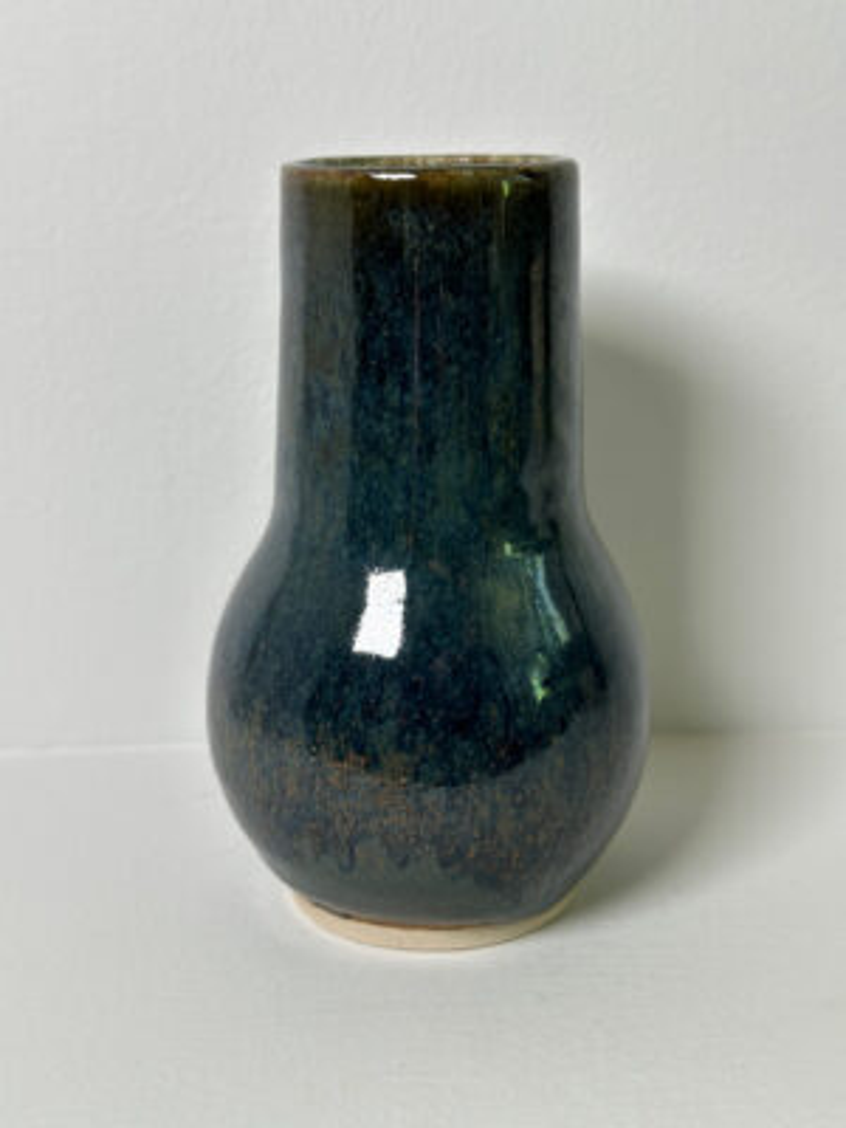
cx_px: 423
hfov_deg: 30.3
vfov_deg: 39.7
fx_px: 1564
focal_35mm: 48
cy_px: 564
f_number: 1.78
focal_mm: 6.86
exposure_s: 1/119
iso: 80
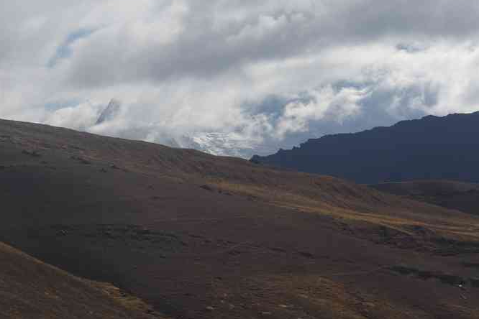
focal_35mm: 124
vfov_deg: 11.1
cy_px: 101
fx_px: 1646
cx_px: 185
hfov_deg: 16.5
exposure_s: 1/200
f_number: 11
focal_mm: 55
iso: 200
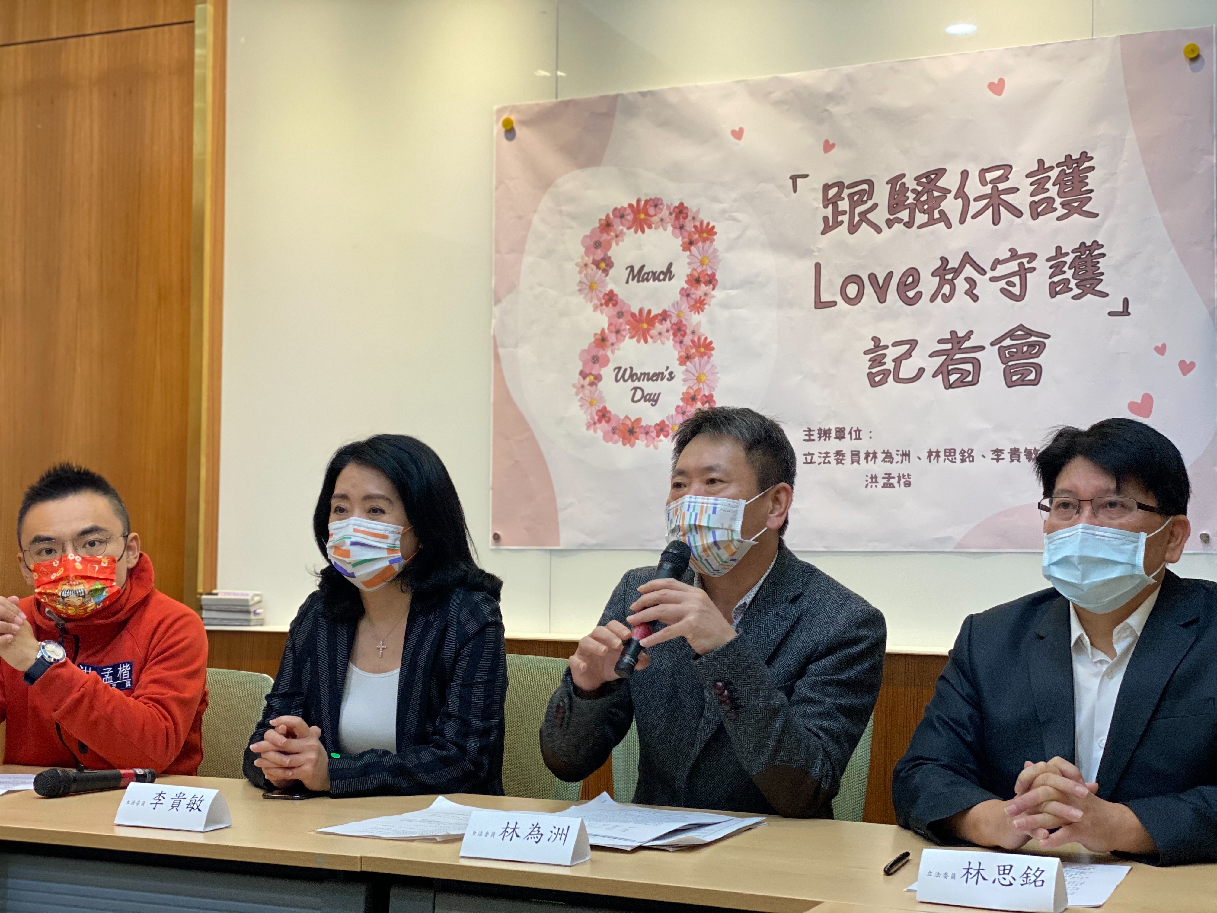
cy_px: 456
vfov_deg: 28.0
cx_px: 608
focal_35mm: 52
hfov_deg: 36.8
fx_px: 1828
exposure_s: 1/120
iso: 250
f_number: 2
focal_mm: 6
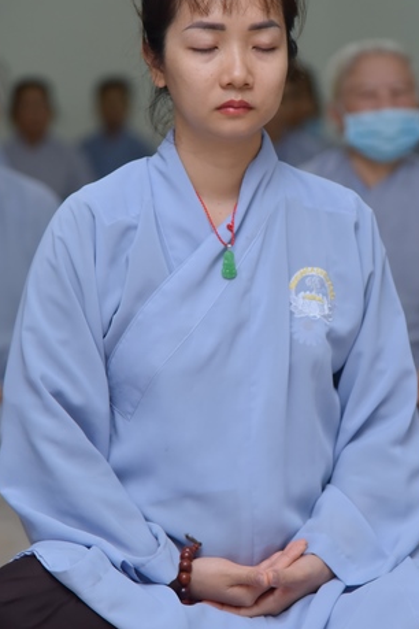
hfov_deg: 8.1
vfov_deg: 12.1
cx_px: 252
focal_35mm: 170
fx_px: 2968
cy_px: 285
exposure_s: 1/80
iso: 1250
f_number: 4
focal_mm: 120
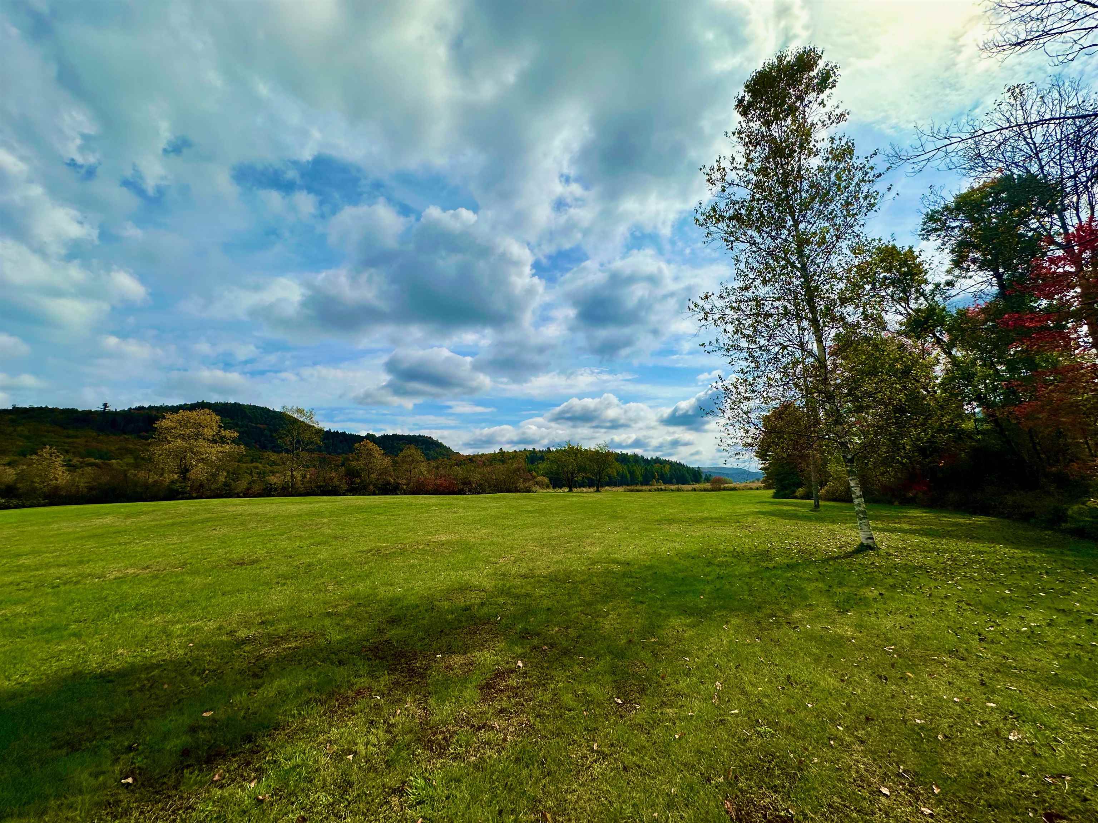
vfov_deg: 85.7
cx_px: 549
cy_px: 412
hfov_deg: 102.1
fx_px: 444
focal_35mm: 14
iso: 50
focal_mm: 2.22
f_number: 2.2
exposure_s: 1/5556
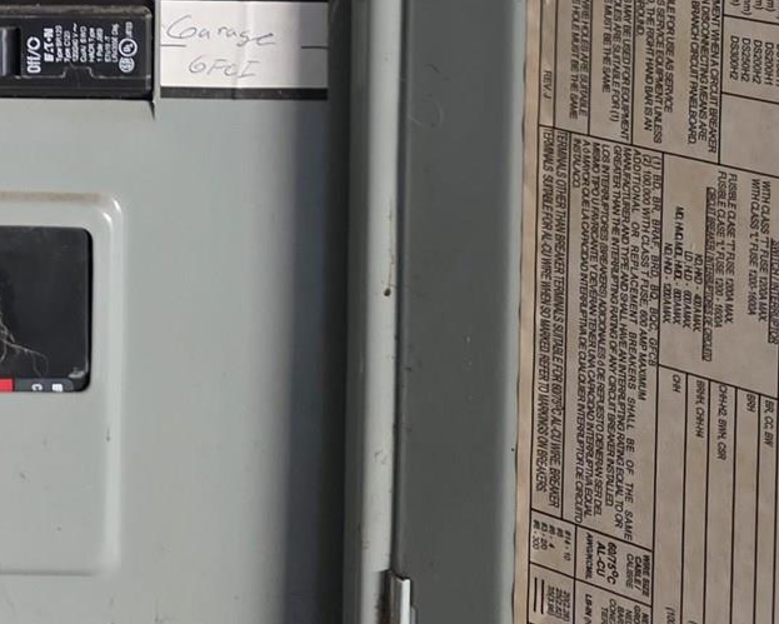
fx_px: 1914
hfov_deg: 21.7
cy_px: -408
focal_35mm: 83
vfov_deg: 16.3
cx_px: -89
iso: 800
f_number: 1.7
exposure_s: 1/120
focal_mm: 6.25
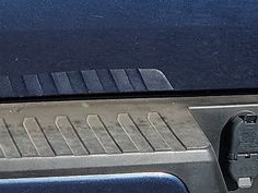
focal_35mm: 163
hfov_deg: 12.1
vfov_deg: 8.6
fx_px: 1215
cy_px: -191
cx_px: 132
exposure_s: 1/1069
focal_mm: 6.7
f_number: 1.8
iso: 50
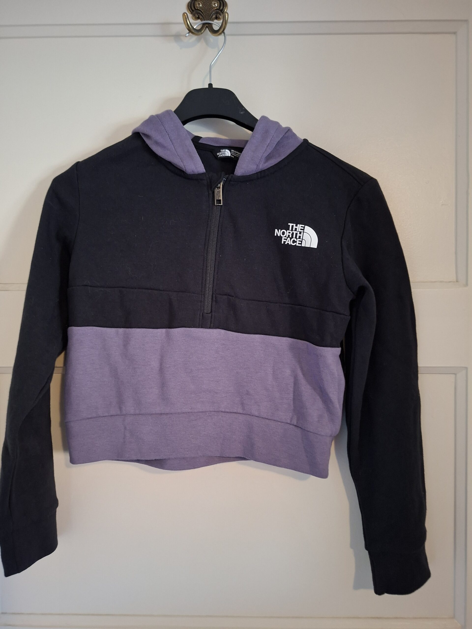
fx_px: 418
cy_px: 314
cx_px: 236
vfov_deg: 73.9
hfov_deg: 58.9
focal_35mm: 23
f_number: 1.8
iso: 640
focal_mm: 5.54
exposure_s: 1/24
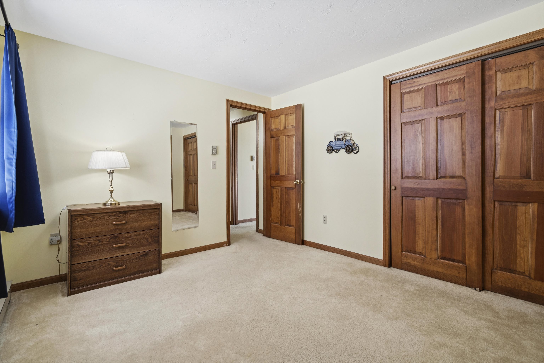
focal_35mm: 16
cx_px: 272
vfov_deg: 73.7
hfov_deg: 96.7
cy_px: 182
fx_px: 242
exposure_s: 1/25
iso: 640
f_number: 8
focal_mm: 16
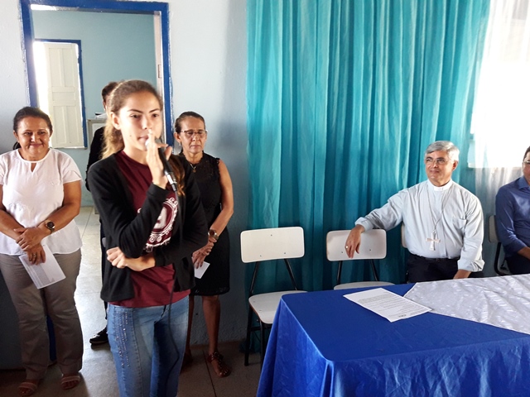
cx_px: 265
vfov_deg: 49.7
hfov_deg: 63.4
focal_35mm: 28
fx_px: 429
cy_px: 198
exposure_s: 1/30
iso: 160
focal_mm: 3.7
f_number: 1.9
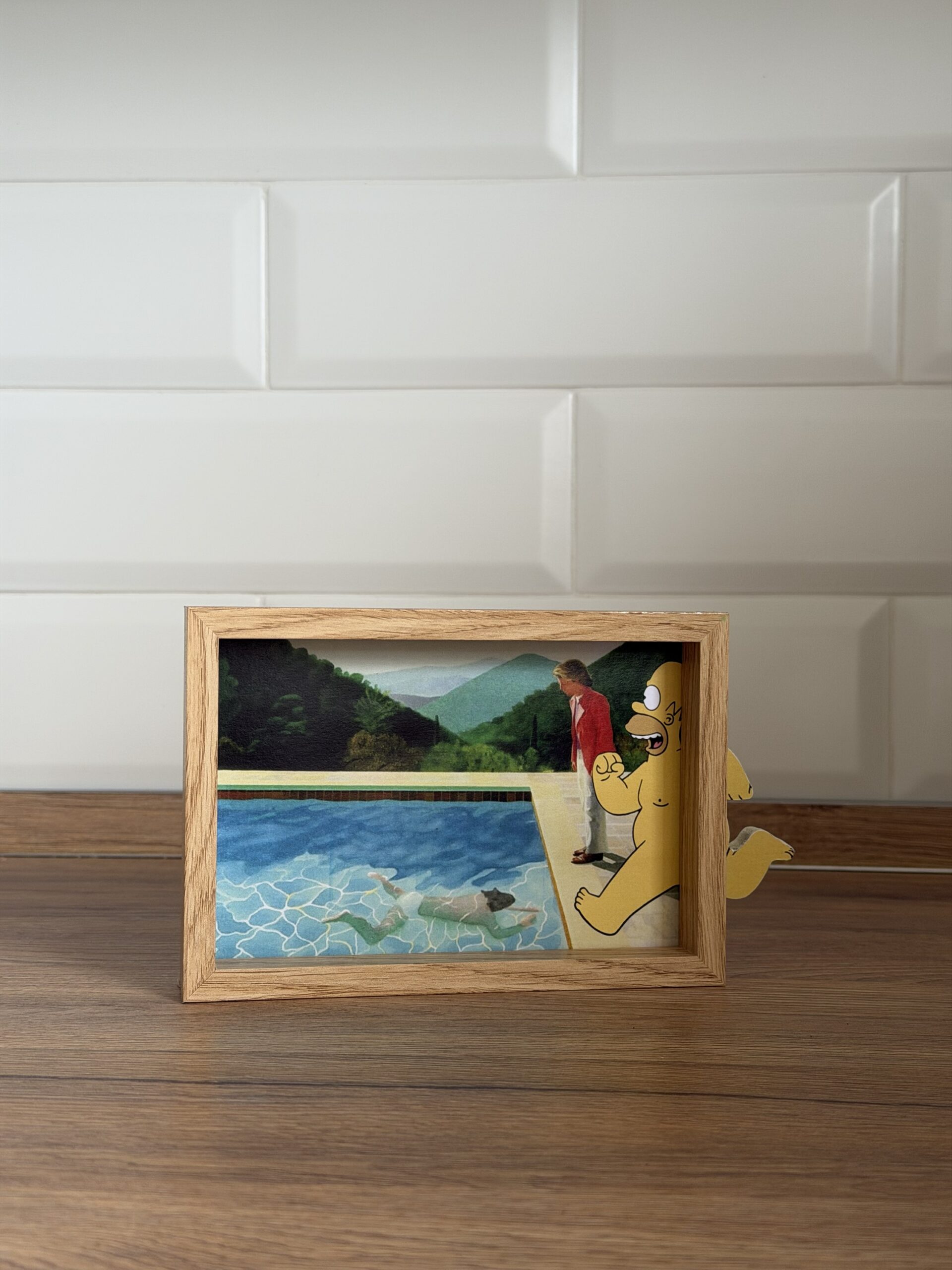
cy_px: 635
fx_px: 1760
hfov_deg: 30.3
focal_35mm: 48
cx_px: 476
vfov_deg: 39.7
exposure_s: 1/62
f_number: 1.78
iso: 100
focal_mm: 6.76
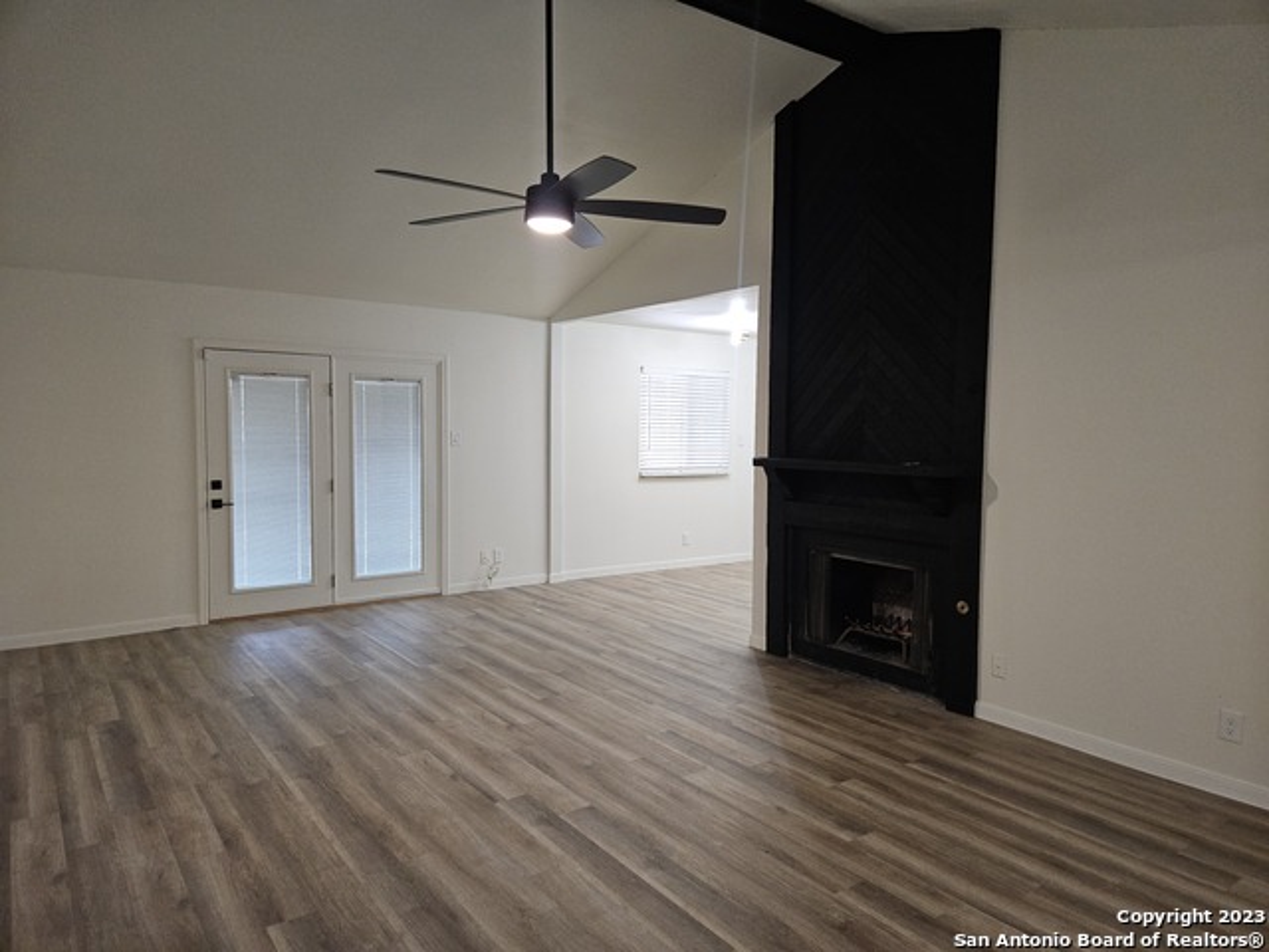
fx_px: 843
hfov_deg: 73.9
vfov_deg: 58.9
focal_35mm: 23
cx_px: 634
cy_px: 476
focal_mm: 5.4
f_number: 1.8
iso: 100
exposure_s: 1/40
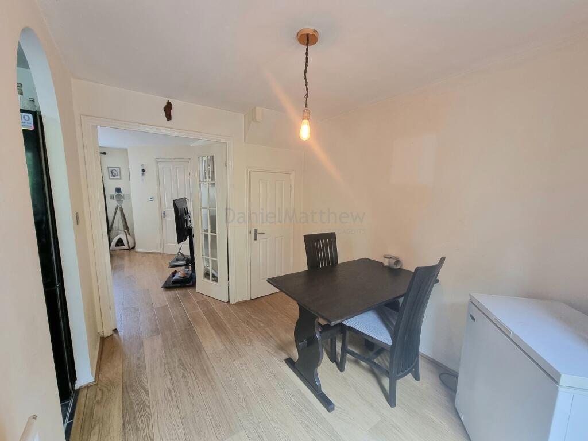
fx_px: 221
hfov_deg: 106.2
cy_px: 220
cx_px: 294
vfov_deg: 89.9
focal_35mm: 13
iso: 250
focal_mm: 2.2
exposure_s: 1/50
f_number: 2.2
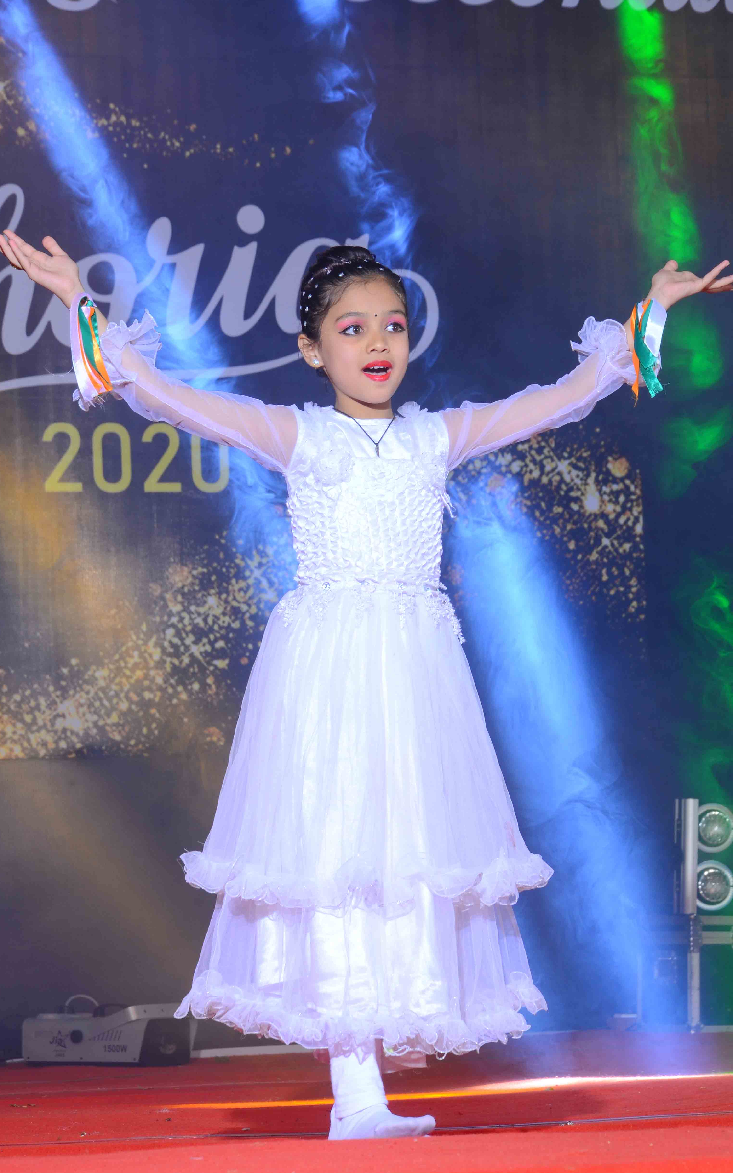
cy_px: 585
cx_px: 369
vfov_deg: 16.0
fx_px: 4172
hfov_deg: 10.0
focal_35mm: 131
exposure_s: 1/125
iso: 320
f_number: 10
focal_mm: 85
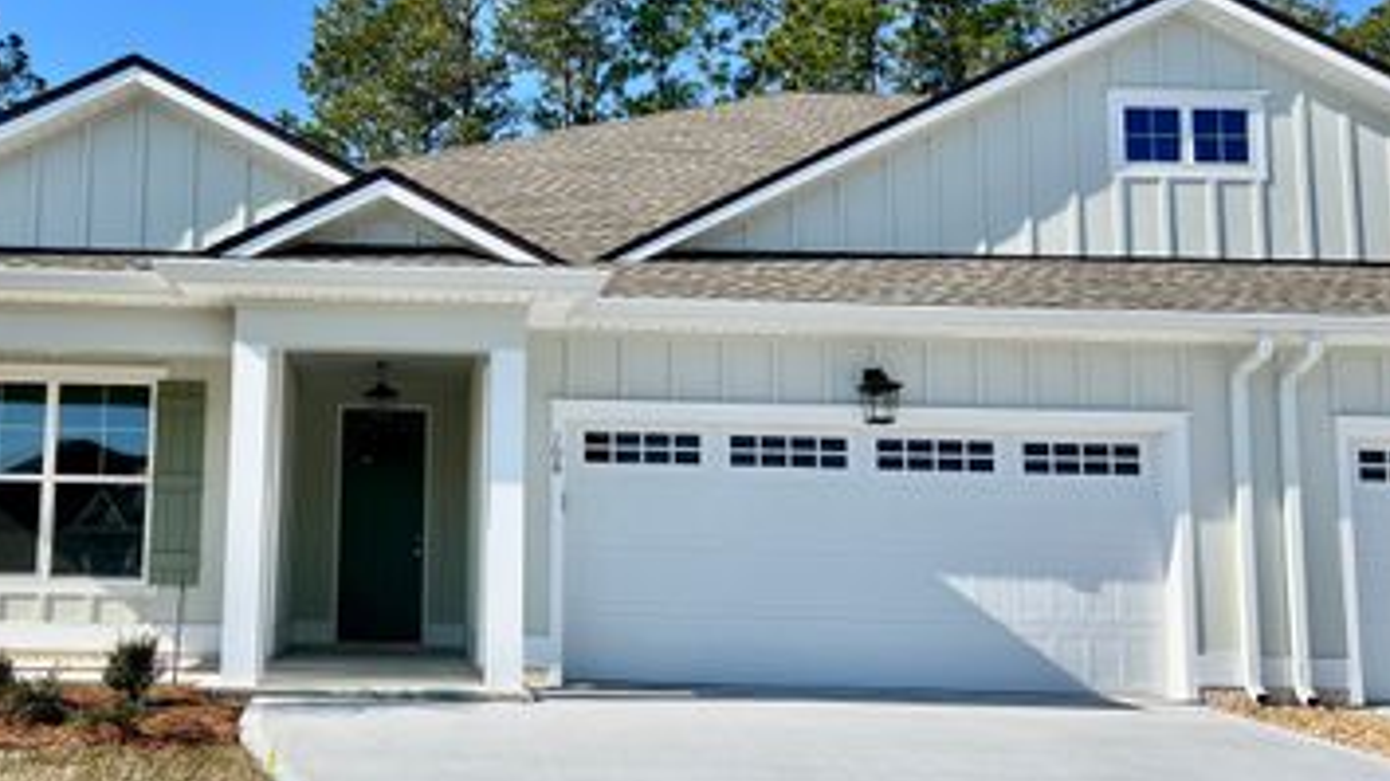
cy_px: 418
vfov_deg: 29.7
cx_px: 416
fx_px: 1474
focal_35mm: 40
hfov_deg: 49.2
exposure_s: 1/4831
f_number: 1.5
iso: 50
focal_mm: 5.7
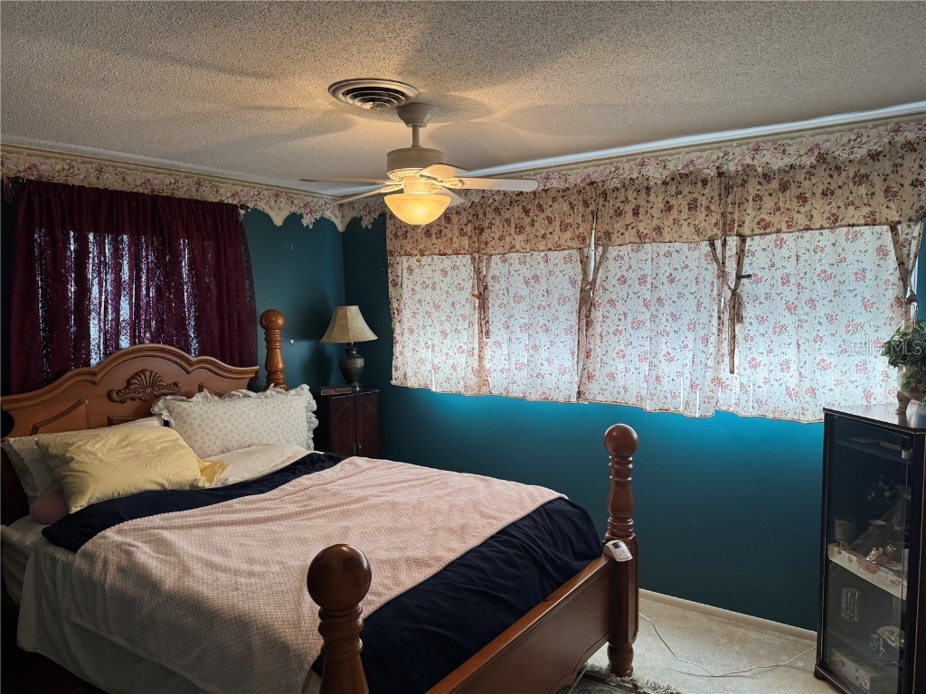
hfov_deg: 71.6
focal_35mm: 24
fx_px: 642
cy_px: 347
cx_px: 463
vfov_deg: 56.8
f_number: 1.78
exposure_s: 1/120
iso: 160
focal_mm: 6.76
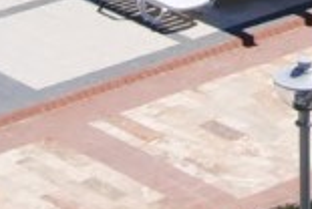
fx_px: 2310
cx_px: 519
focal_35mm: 266
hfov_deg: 7.5
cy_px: -470
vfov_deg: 4.9
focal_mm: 24
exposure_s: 1/320
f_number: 9
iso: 100
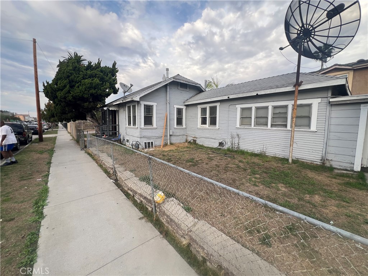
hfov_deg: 106.2
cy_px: 138
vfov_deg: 89.9
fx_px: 138
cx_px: 184
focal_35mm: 13
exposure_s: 1/300
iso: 32
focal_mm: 1.57
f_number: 1.8
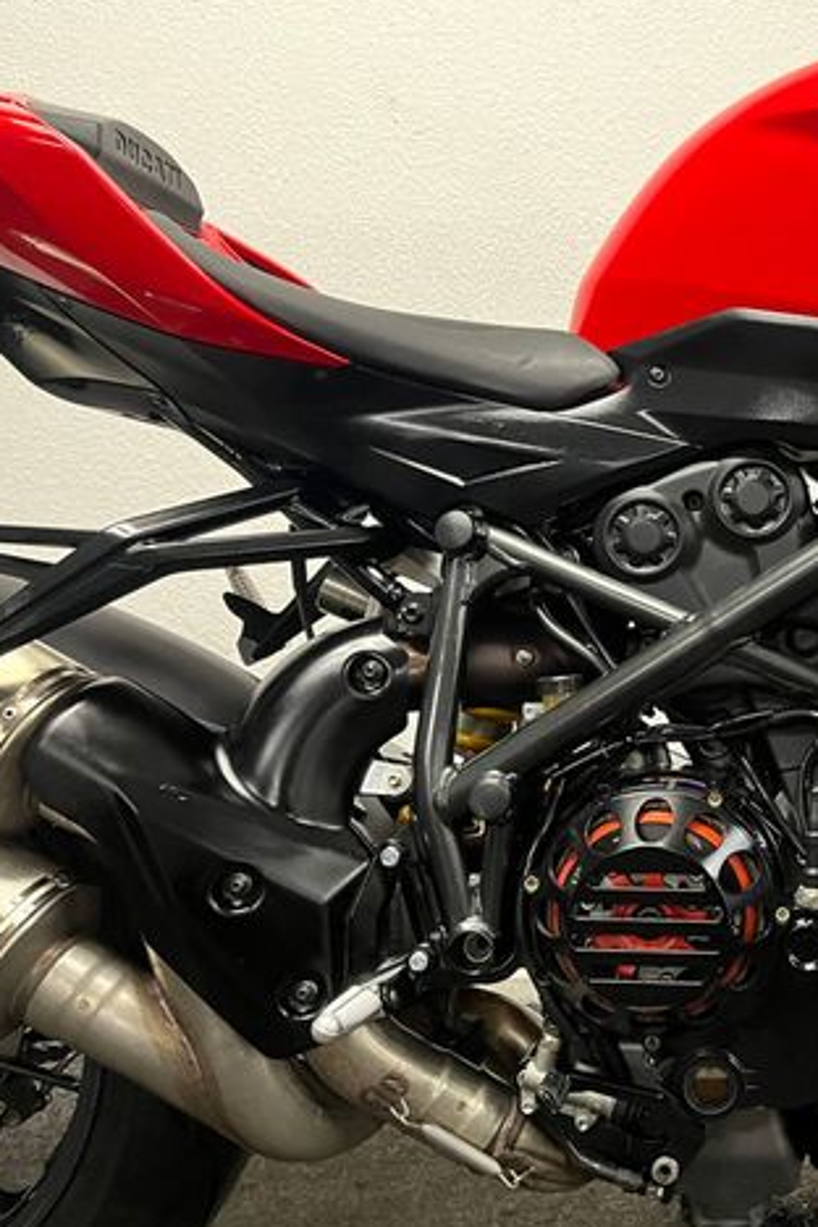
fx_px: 1261
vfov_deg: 51.9
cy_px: 614
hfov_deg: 33.1
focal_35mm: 37
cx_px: 810
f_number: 1.6
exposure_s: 1/50
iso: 500
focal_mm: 5.1
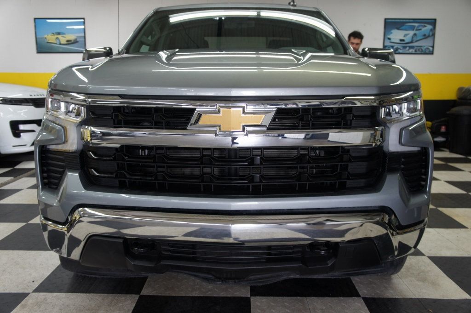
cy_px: 156
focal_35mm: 32
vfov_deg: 41.6
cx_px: 236
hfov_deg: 59.5
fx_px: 412
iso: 200
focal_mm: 21
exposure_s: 1/40
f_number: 4
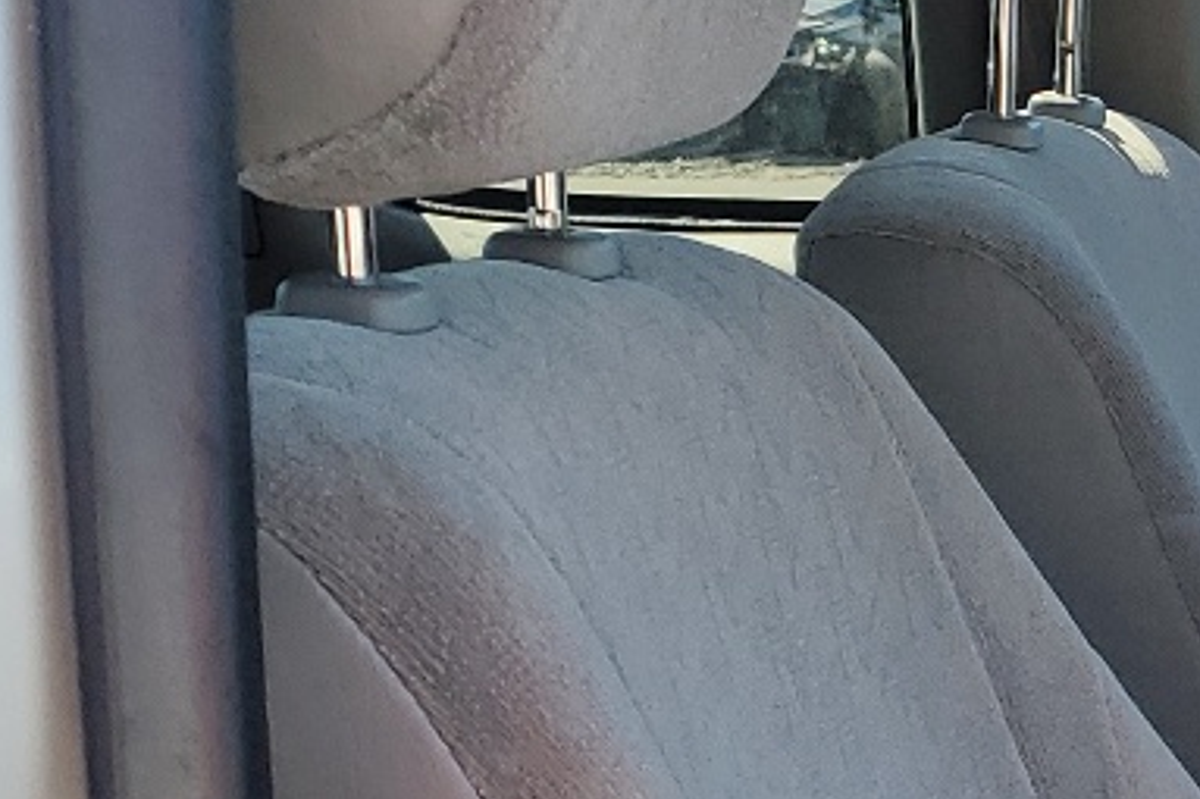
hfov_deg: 15.5
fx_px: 3765
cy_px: 1216
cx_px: 2181
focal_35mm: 113
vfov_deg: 11.6
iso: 50
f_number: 1.5
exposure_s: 1/455
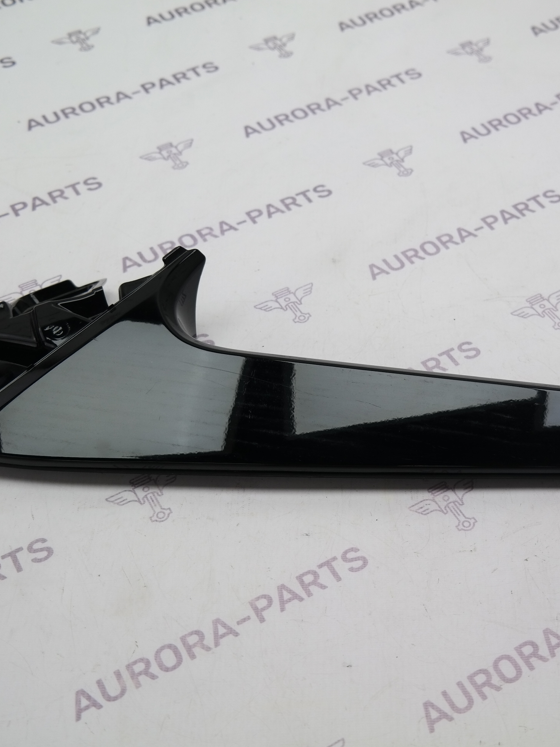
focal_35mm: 44
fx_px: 949
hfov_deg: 32.4
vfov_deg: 42.9
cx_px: 405
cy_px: 374
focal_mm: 20
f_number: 3.5
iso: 100
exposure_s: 1/80
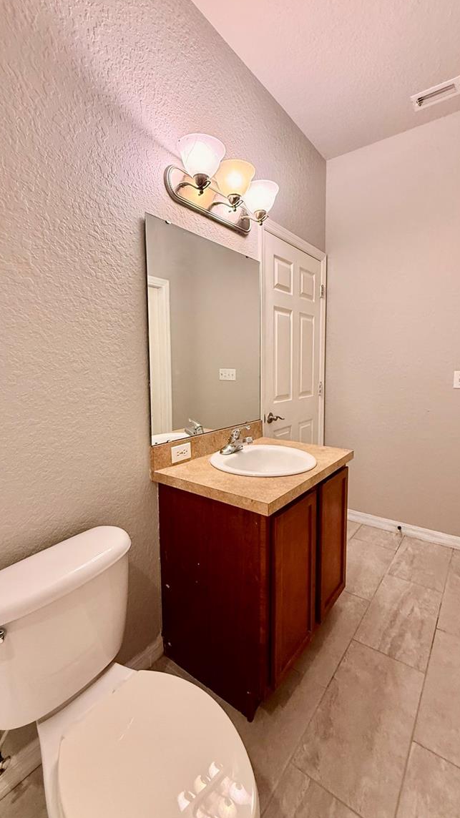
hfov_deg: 67.0
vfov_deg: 99.4
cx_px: 236
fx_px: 347
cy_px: 397
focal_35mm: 16
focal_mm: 2.22
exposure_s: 1/60
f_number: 2.2
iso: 320
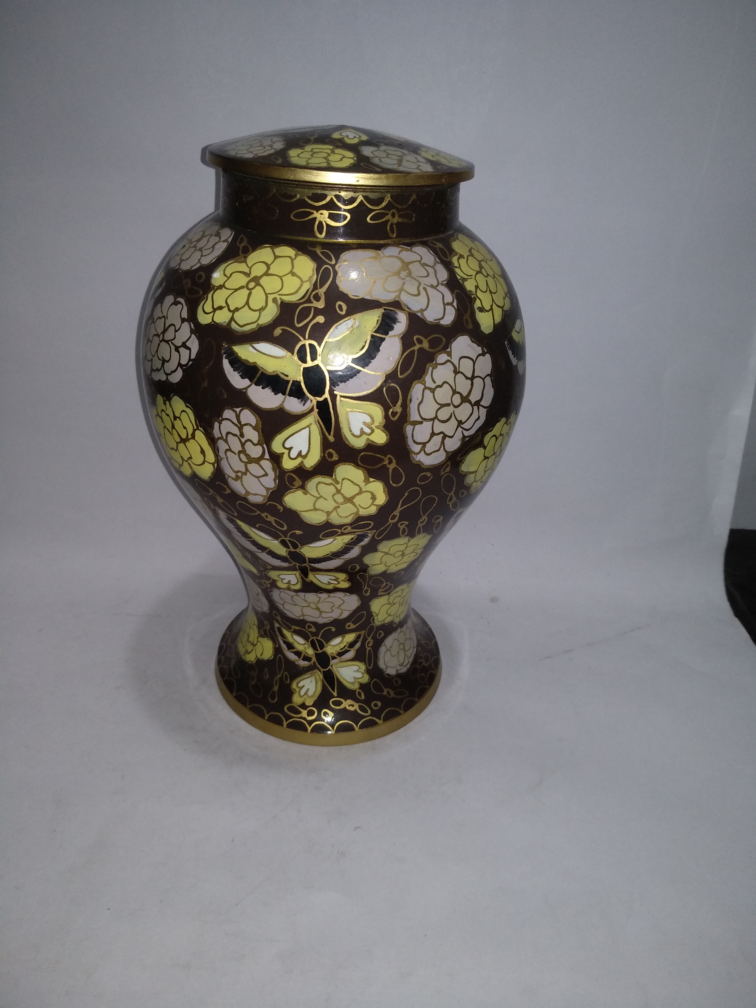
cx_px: 378
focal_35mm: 22
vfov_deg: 76.4
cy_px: 504
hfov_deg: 61.1
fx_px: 641
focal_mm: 3.81
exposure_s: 1/50
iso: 250
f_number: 2.2
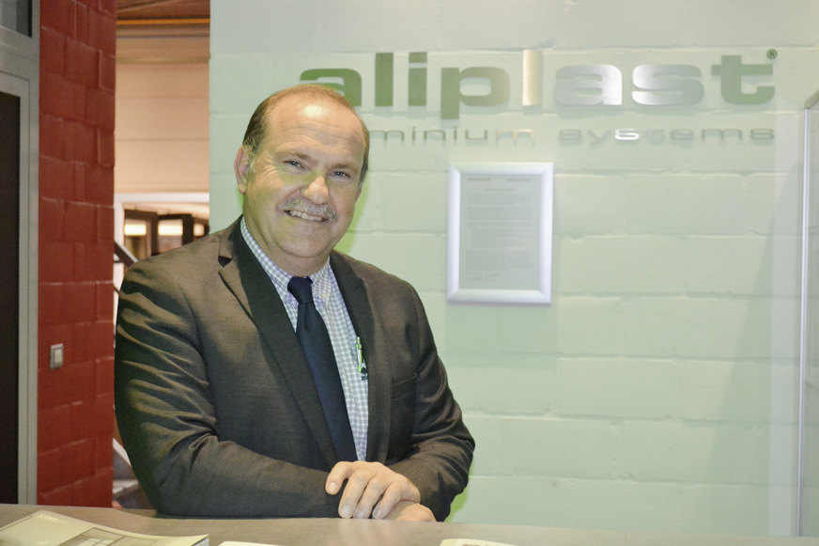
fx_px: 1228
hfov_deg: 36.9
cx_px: 410
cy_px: 273
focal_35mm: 54
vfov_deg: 25.0
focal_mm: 36
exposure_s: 1/60
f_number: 5
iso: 3200
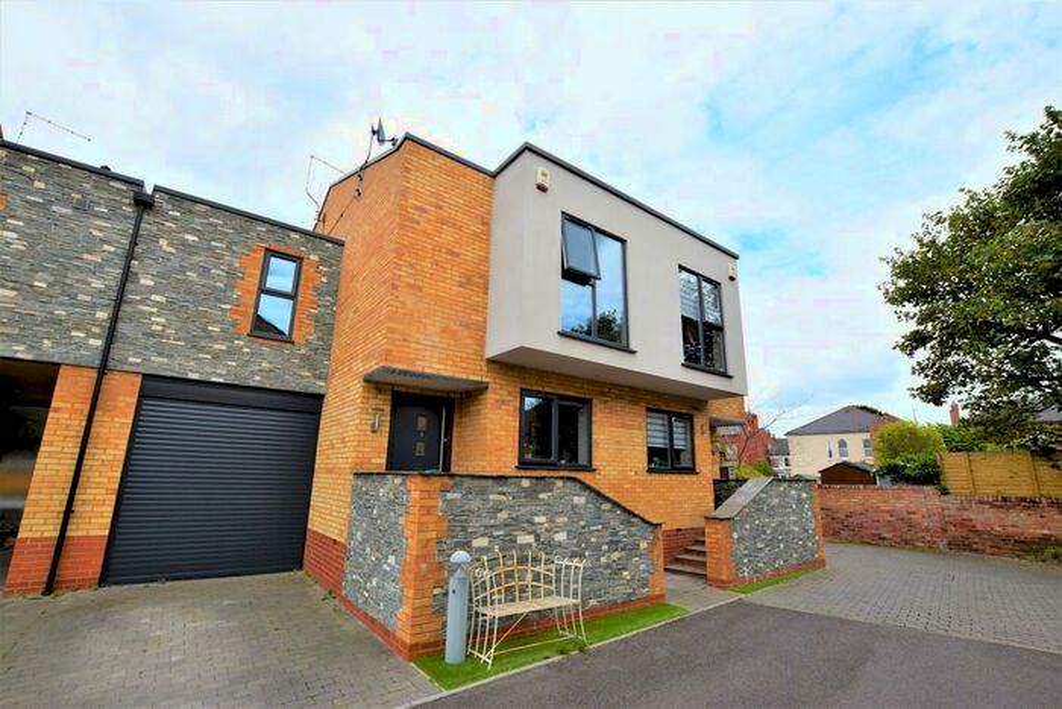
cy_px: 354
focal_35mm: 15
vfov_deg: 77.4
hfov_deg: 100.4
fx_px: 443
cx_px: 531
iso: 200
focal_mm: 10
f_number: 10
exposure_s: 1/400
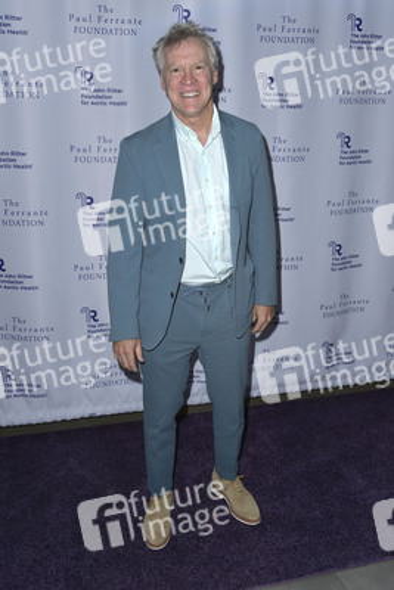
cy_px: 295
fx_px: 525
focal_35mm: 32
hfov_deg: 41.1
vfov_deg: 58.7
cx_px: 197
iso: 250
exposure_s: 1/250
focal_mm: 32
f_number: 6.3
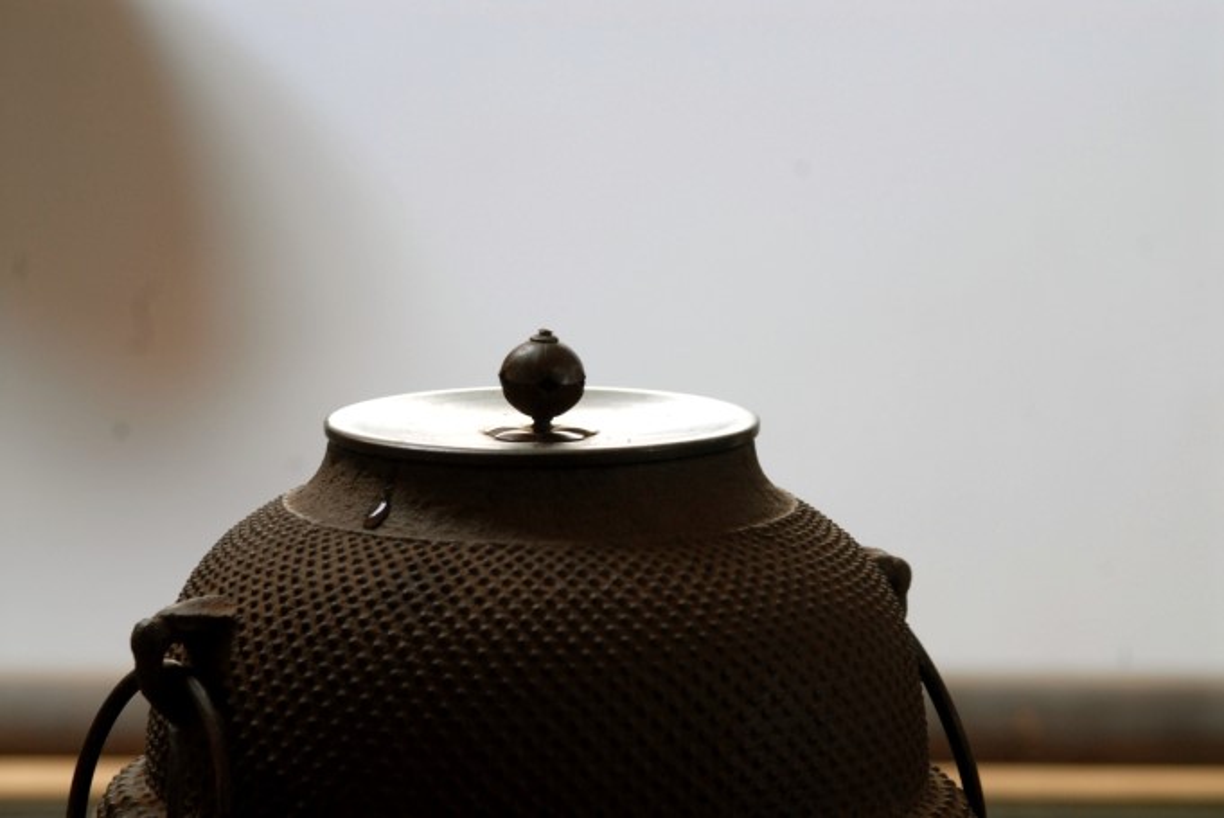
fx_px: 5358
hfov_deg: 13.0
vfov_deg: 8.7
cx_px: 612
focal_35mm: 158
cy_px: 409
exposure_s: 1/25
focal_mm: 105
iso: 400
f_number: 8
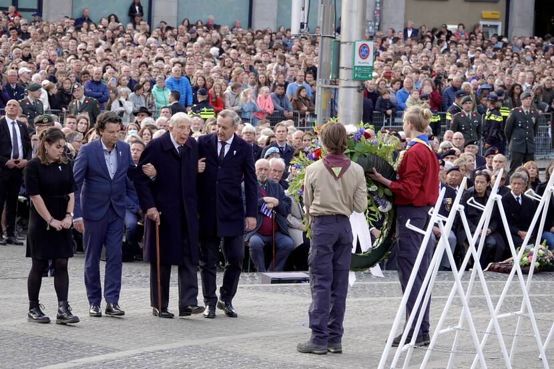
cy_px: 184
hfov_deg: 10.7
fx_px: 2954
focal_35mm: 192
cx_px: 277
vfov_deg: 7.2
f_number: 4
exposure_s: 1/200
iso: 640
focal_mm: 70.27
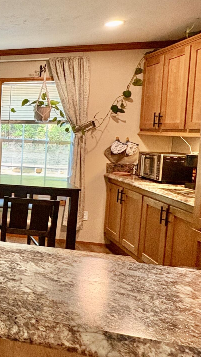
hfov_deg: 24.2
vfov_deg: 60.7
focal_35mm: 32
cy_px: 151
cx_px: -132
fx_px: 303
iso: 320
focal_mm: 2.22
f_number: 2.2
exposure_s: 1/60
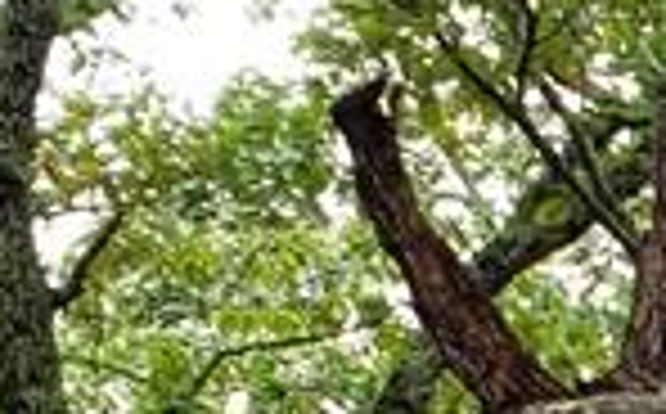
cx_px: 1426
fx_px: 3462
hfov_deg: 10.0
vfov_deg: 6.3
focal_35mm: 191
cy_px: 1260
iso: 50
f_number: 2.4
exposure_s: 1/120
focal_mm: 4.3
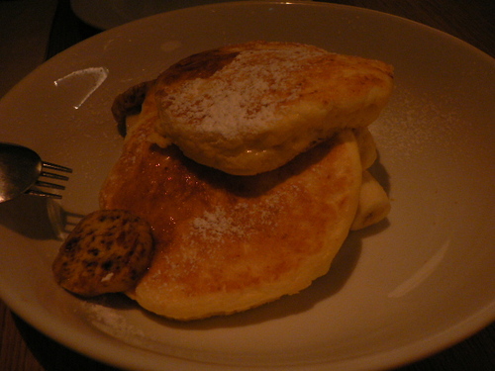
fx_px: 500
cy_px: 186
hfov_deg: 52.6
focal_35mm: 35
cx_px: 248
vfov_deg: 40.7
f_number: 2.8
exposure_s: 1/8
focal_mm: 5.8
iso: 200
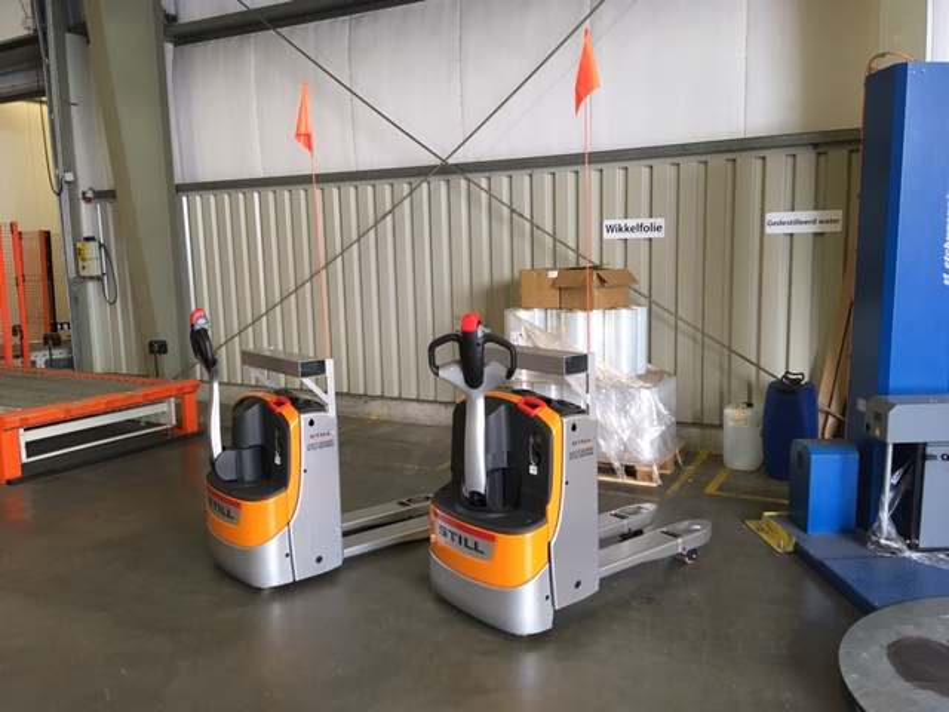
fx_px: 795
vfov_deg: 48.2
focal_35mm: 29
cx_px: 474
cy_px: 356
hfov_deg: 61.7
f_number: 2.2
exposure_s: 1/33
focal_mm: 4.15
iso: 125
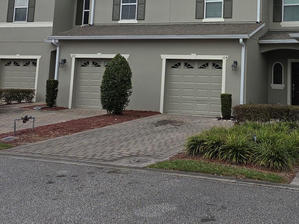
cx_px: 231
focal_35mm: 48
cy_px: 36
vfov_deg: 29.4
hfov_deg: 38.5
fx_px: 415
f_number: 1.7
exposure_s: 1/756
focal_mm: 6.3
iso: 12
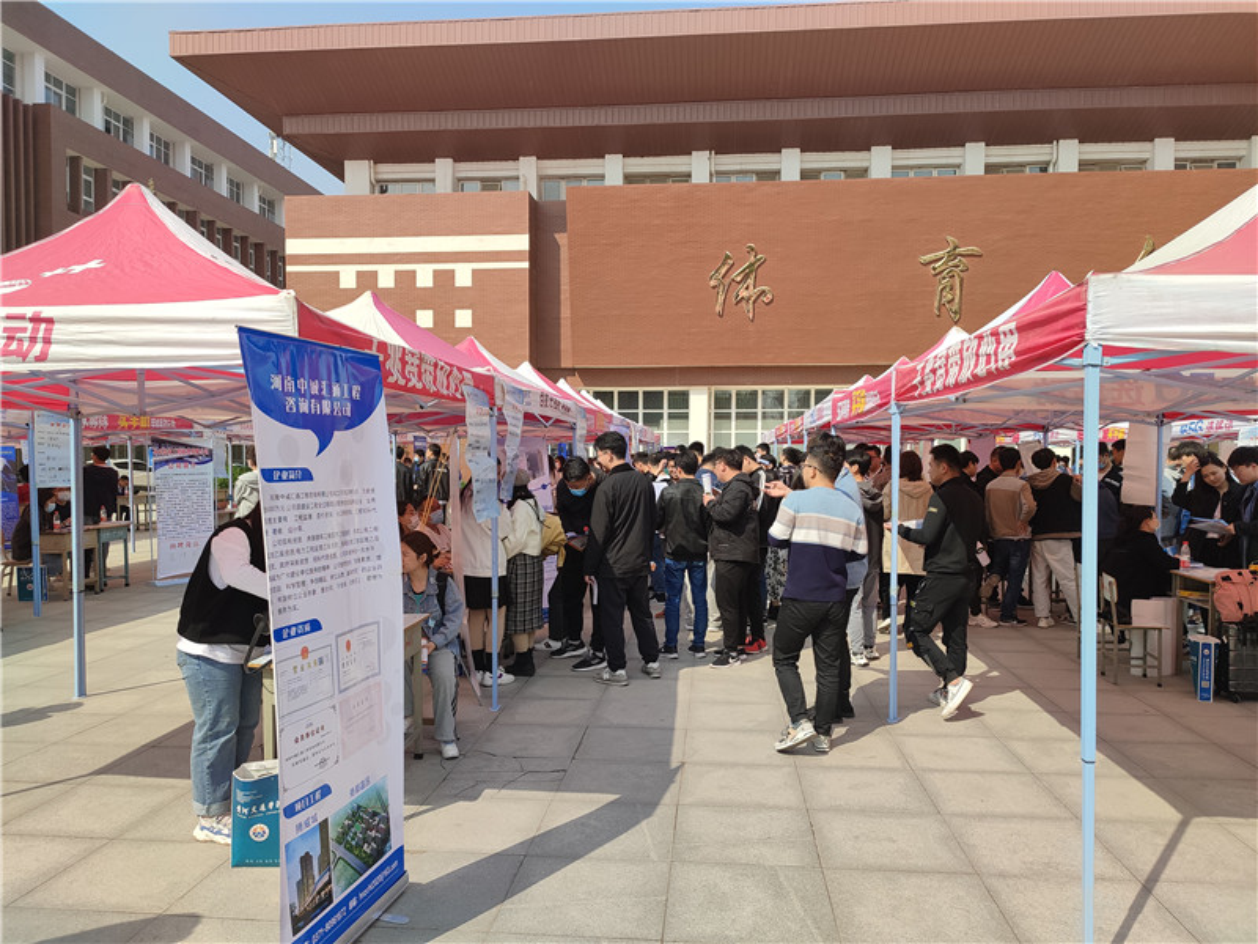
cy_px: 472
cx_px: 629
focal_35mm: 25
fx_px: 909
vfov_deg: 54.9
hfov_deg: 69.4
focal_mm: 5.96
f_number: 1.75
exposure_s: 1/765
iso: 50
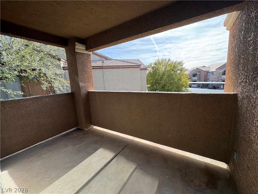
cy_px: 97
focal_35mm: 14
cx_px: 129
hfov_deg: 102.1
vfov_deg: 85.7
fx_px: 104
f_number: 2.2
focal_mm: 2.22
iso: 64
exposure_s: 1/341
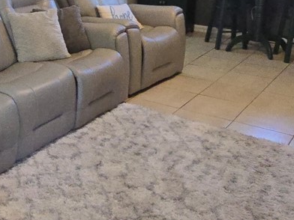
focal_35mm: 53
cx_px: 24
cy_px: 22
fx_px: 450
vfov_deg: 26.6
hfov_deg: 34.0
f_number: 2.2
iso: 400
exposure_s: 1/60
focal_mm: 2.2
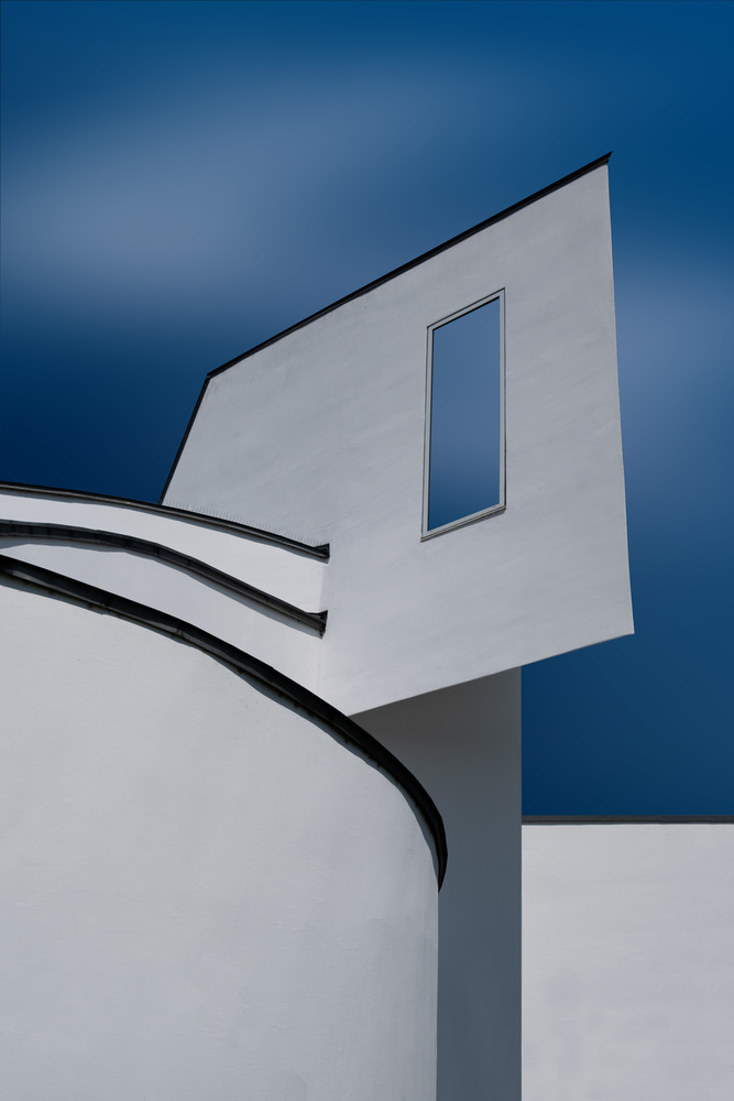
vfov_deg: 53.1
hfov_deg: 36.9
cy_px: 550
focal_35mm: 36
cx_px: 367
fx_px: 1101
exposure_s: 1/1250
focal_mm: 24.3
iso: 160
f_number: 7.1
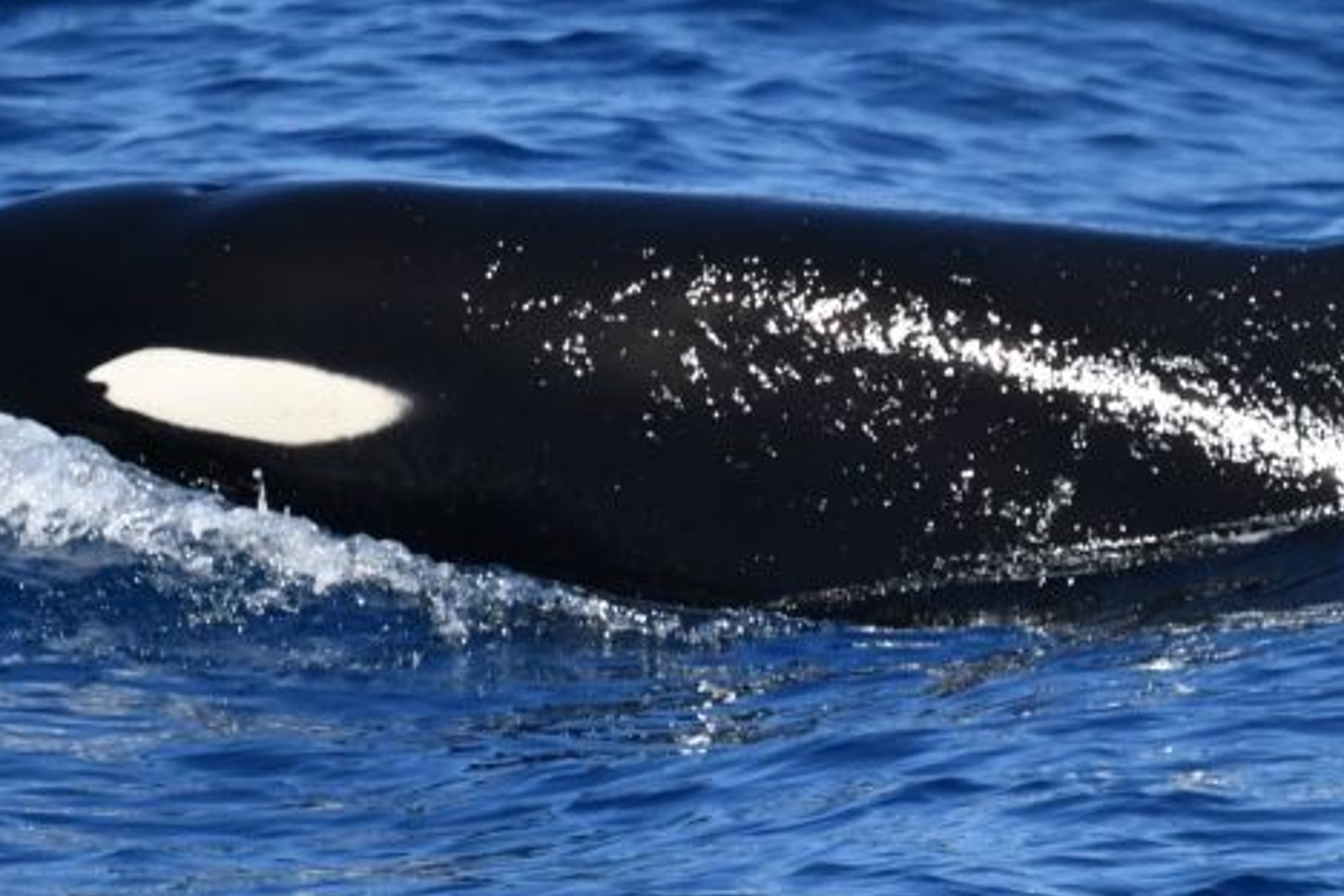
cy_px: 286
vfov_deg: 1.3
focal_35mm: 1026
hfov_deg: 2.0
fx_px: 38301
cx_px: 804
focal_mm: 600
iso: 1400
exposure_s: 1/8000
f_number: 6.3
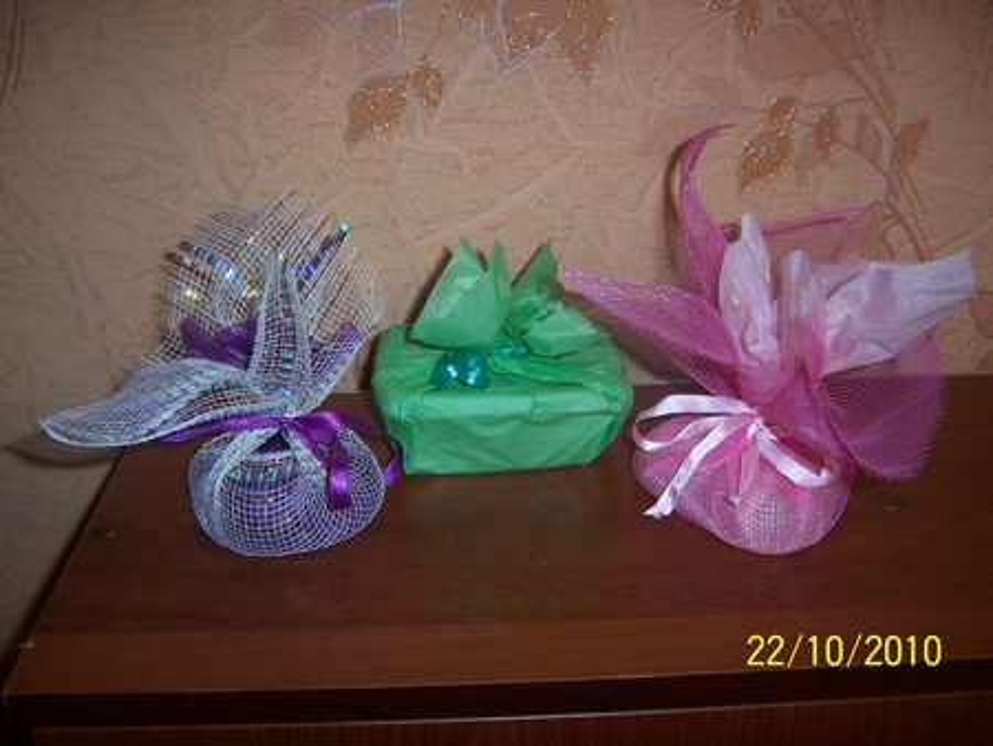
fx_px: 1033
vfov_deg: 39.7
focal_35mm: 36
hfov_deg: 51.3
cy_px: 373
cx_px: 496
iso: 100
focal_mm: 6
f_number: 2.8
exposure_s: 1/60
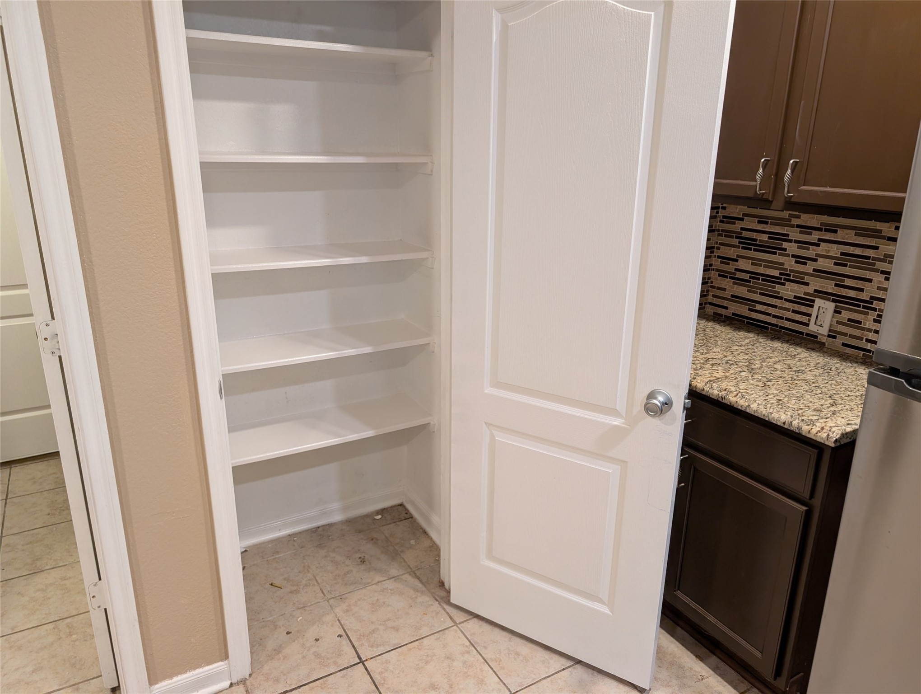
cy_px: 347
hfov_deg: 71.5
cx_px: 460
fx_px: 639
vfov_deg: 56.9
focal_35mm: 24
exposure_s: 1/60
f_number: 1.68
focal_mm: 6.9
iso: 599
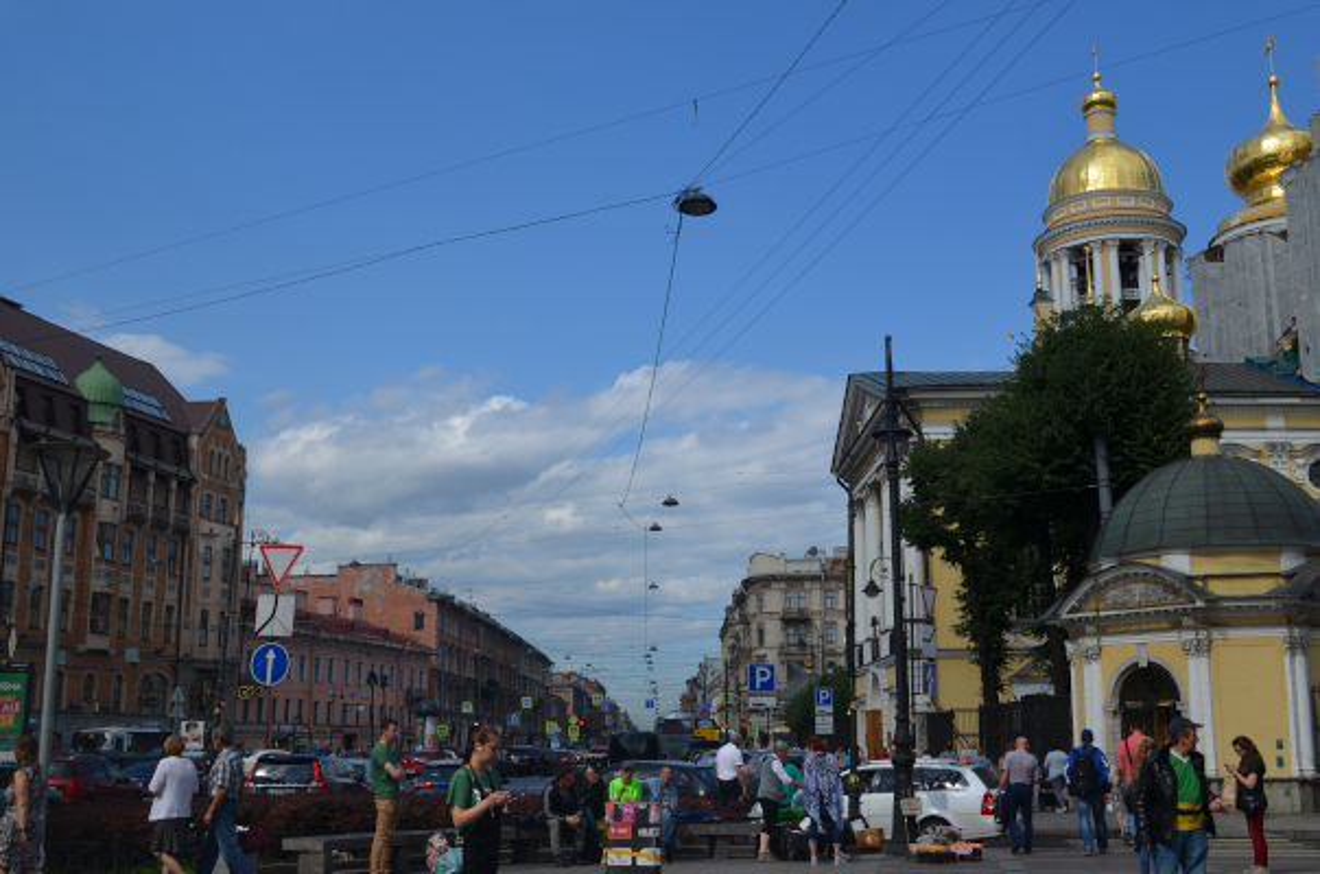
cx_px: 660
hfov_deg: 49.6
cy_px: 437
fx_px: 1427
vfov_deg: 34.1
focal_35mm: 39
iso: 100
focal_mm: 26
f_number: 9
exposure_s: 1/320
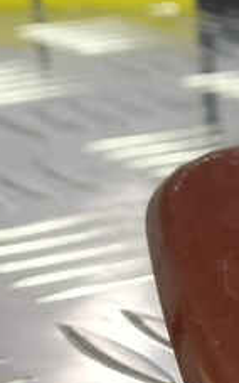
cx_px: 606
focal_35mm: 110
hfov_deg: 10.1
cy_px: 327
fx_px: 1146
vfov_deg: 18.7
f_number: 1.6
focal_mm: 4.11
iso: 101
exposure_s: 1/50
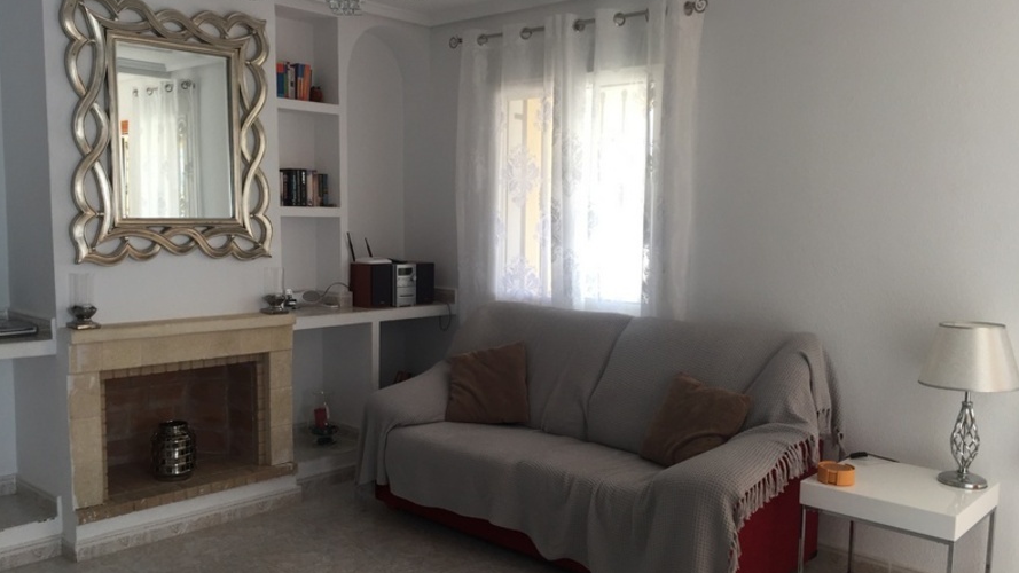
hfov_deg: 61.0
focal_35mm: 32
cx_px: 509
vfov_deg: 36.6
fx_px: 865
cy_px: 324
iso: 50
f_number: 2.2
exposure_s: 1/100
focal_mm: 4.15
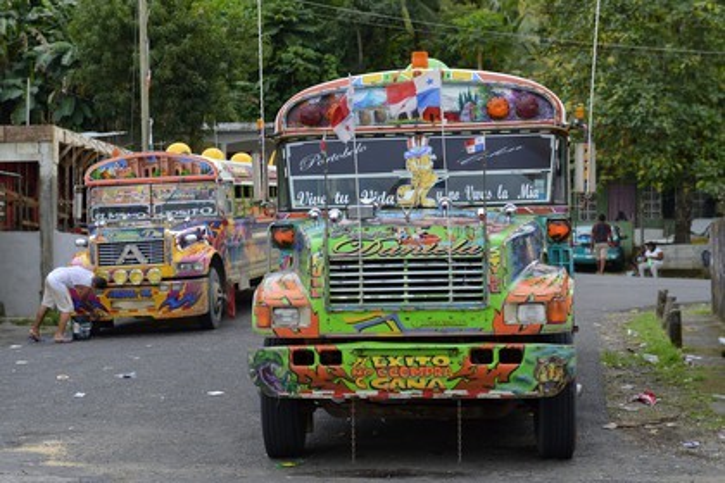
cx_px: 362
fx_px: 1410
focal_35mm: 70
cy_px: 242
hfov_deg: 28.8
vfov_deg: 19.5
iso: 400
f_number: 6.3
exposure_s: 1/200
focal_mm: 70
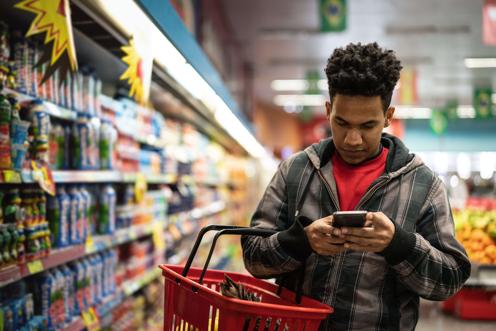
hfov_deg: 39.6
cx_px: 248
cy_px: 166
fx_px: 689
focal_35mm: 50
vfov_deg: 27.0
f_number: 1.4
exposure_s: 1/400
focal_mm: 50
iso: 1000
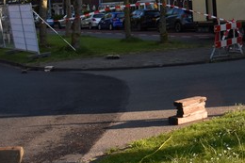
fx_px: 564
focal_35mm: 83
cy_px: -17
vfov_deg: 16.0
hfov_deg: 21.9
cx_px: 322
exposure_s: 1/500
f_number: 8
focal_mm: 18
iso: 500
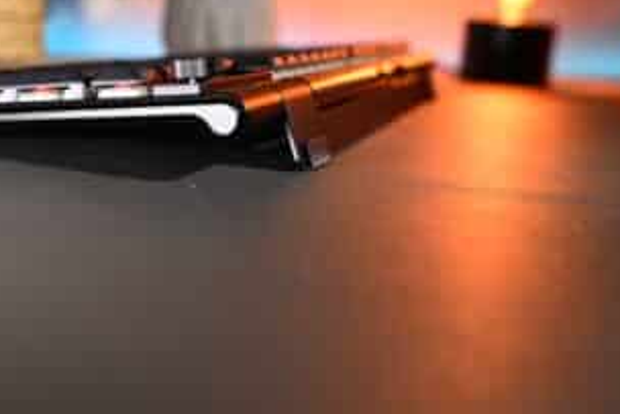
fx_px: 1017
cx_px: 283
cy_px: 208
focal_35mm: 59
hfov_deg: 33.9
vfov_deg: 23.0
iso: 280
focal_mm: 46
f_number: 5
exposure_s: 1/50
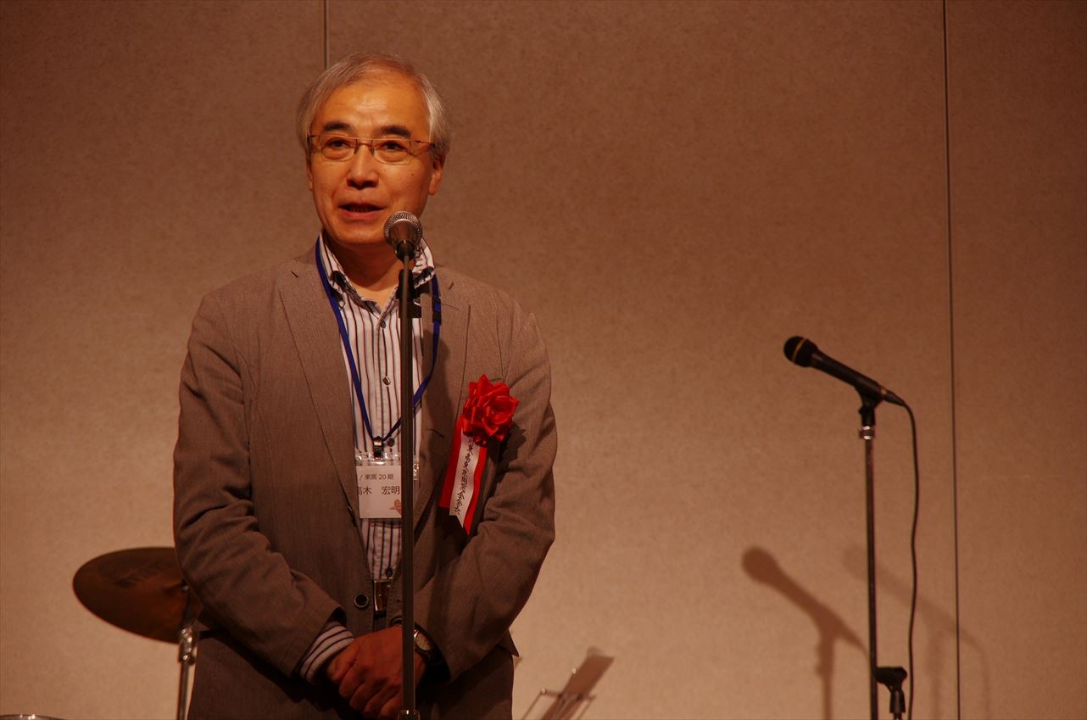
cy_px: 360
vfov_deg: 6.8
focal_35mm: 202
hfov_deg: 10.2
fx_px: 6086
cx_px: 544
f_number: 5.6
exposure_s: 1/200
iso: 400
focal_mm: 135
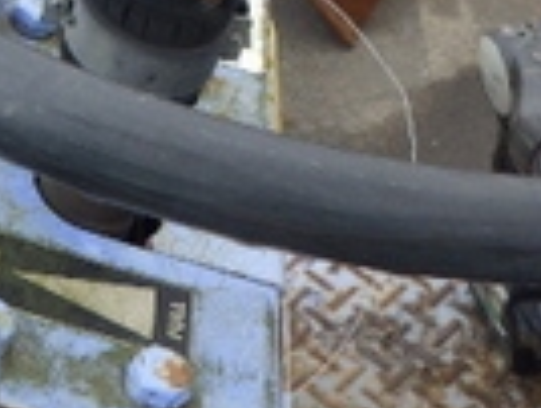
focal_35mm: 100
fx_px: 1566
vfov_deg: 14.0
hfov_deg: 19.5
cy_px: -182
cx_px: 186
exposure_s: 1/125
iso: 125
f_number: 4.2
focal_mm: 5
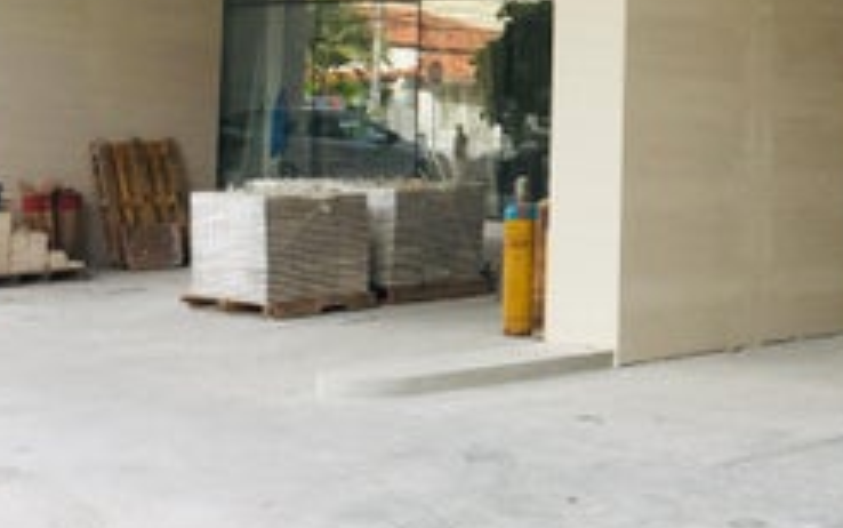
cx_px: 778
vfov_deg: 16.0
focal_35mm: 80
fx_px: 1839
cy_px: 0
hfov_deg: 25.0
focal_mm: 4.15
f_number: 2.2
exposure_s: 1/120
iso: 32
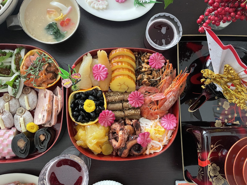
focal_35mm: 26
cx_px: 124
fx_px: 186
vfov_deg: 53.1
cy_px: 92
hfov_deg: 67.3
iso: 500
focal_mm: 4.2
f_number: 1.6
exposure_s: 1/56
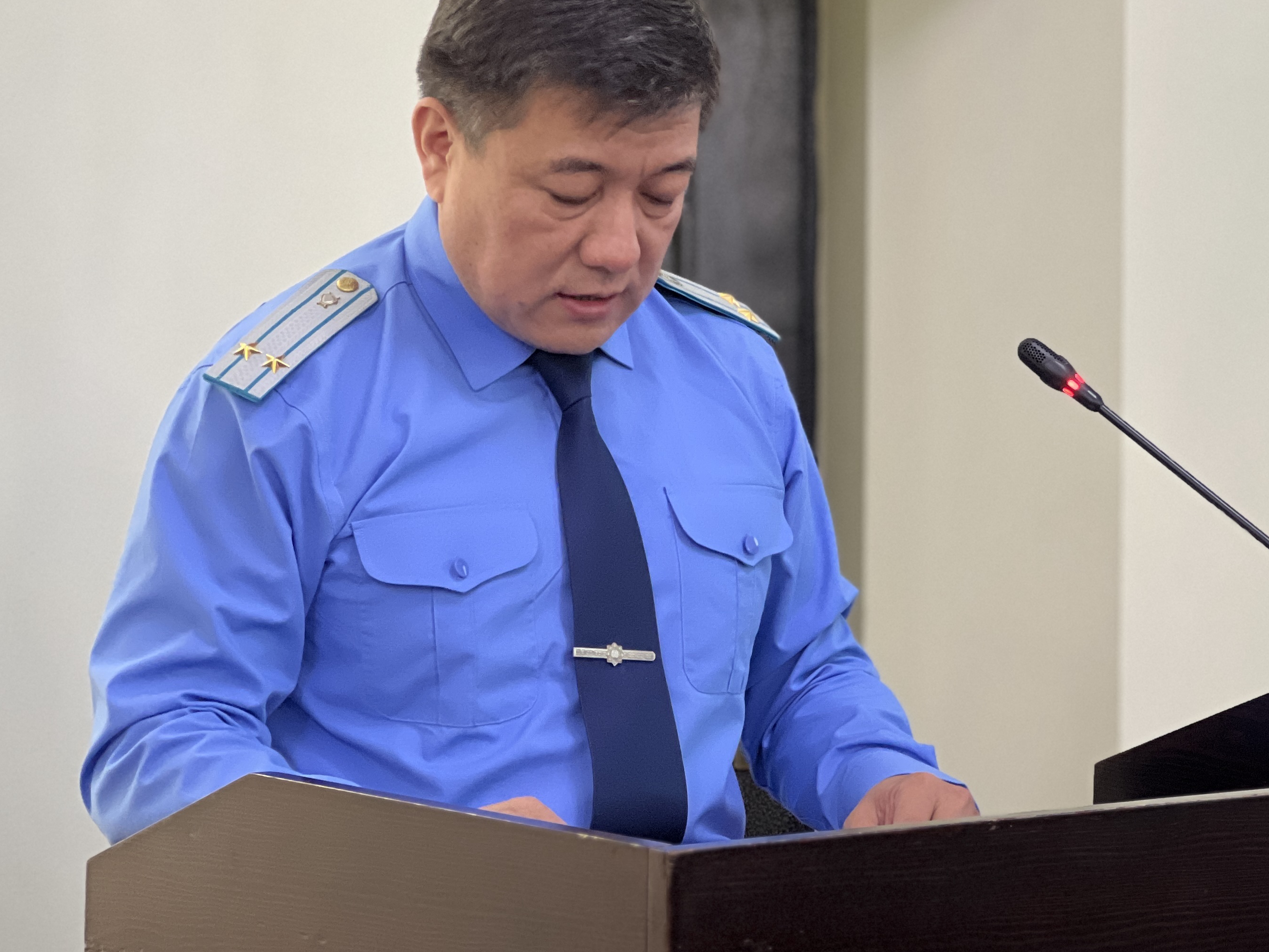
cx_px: 696
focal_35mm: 116
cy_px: 448
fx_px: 4252
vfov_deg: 12.8
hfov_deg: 17.0
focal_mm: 9
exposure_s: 1/33
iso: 250
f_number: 2.8
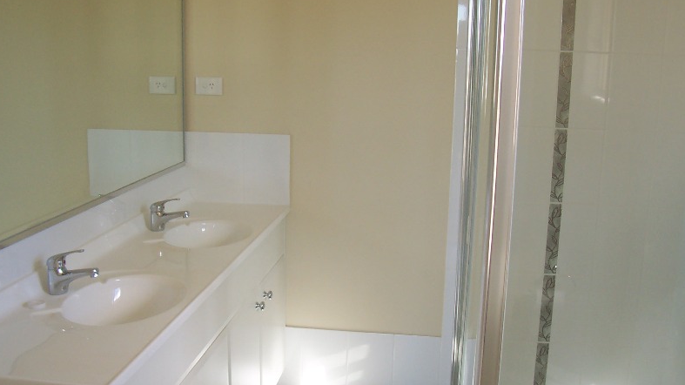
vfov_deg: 29.0
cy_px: 215
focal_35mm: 41
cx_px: 338
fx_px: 744
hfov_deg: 49.4
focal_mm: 5.6
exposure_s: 1/90
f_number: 2.8
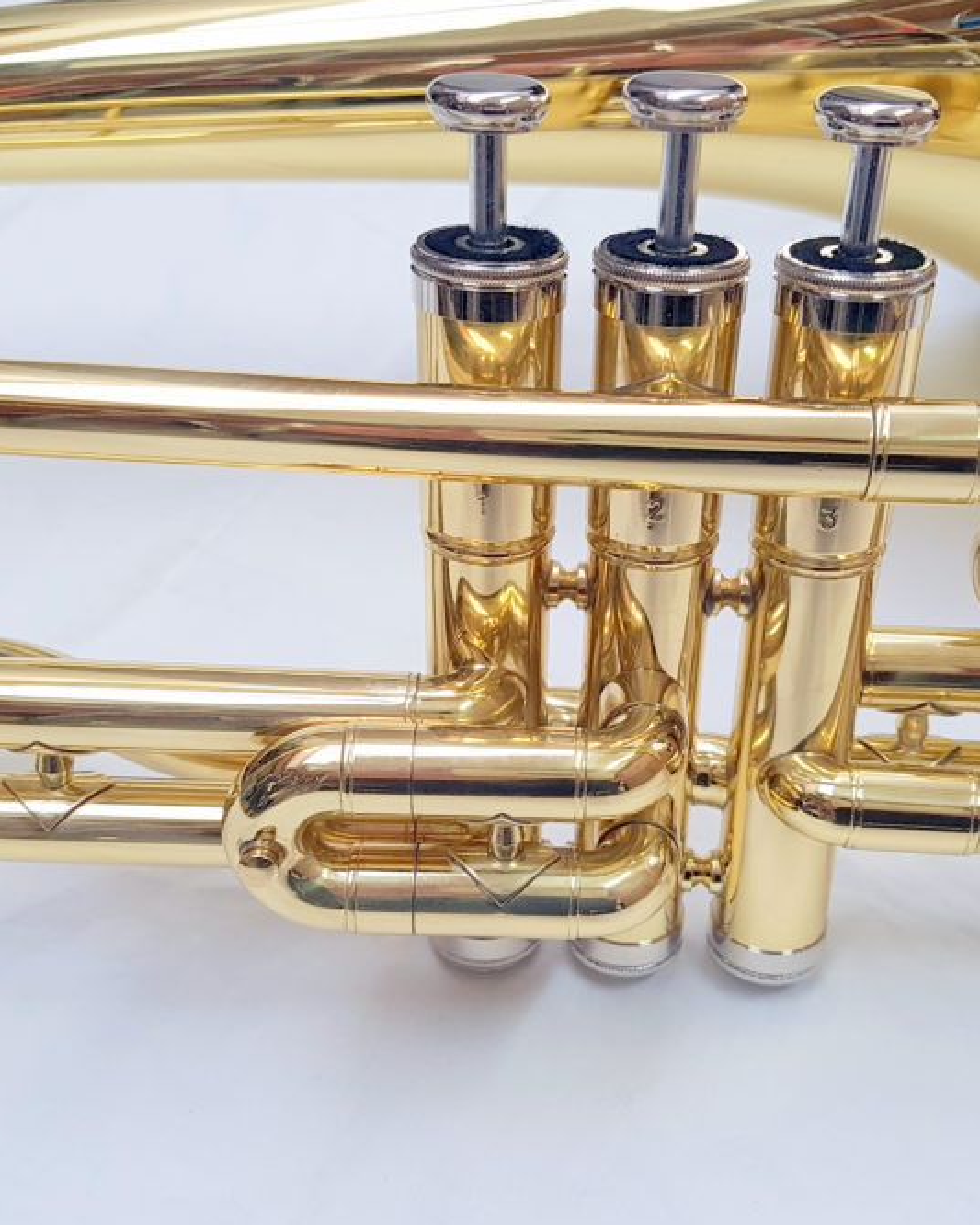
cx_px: 601
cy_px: 642
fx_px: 1414
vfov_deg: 46.8
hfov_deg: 38.0
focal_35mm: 39
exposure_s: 1/50
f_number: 1.7
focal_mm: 4.2
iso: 80
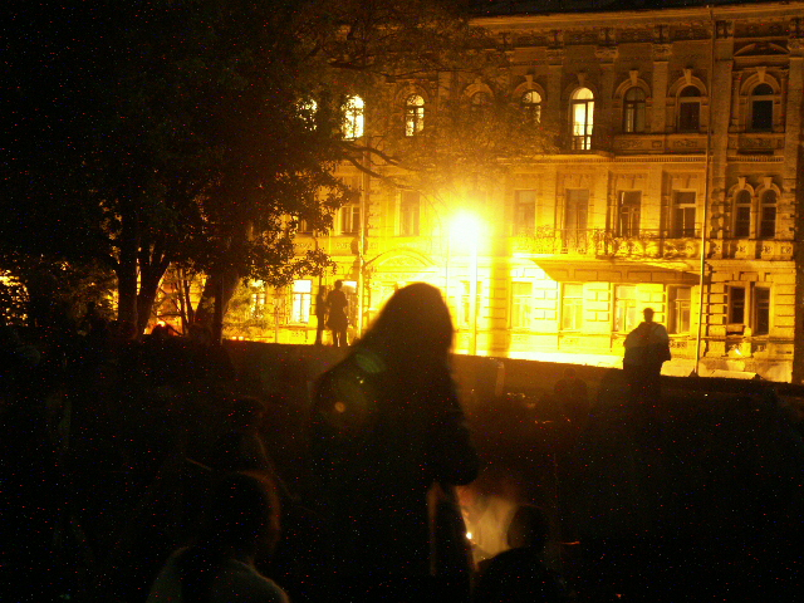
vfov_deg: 13.8
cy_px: 302
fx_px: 2485
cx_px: 402
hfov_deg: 18.4
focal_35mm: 107
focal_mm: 26.52
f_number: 3.5
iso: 100
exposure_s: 15
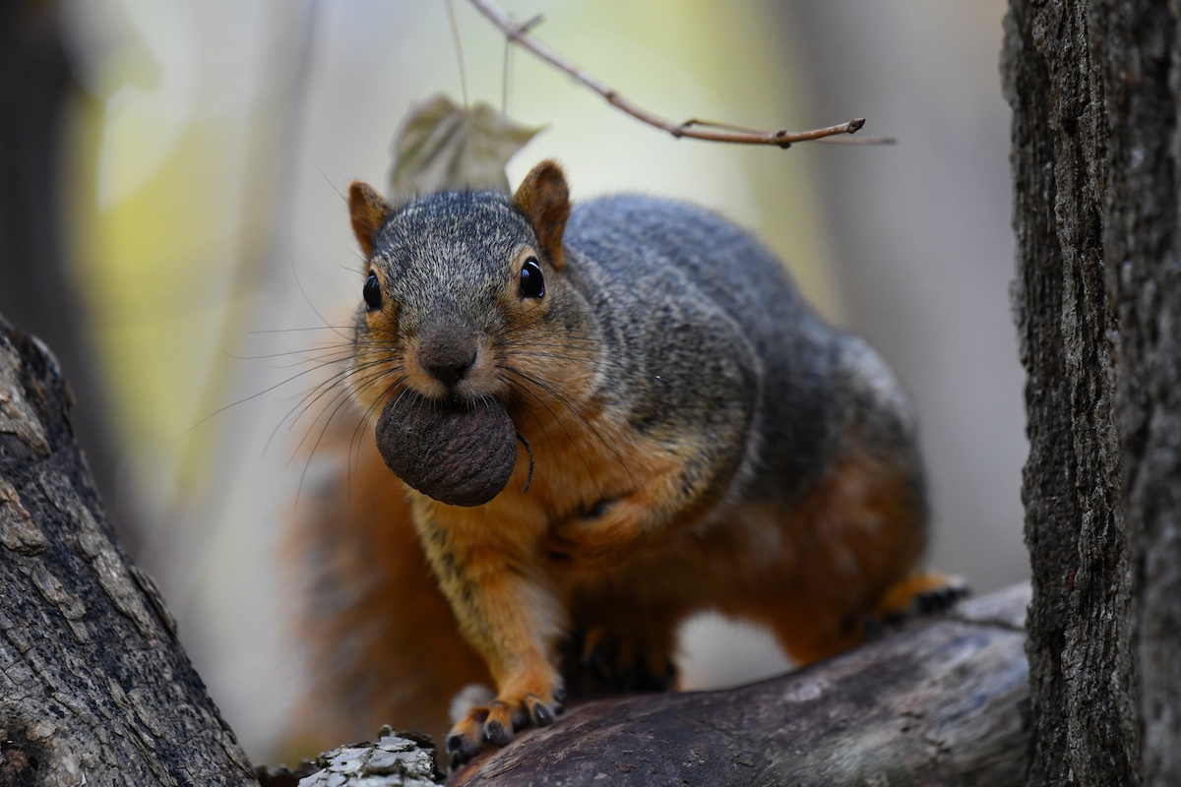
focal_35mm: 500
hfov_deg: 4.1
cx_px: 590
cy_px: 394
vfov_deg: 2.7
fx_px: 16401
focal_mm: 500
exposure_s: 1/160
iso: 2000
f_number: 5.6
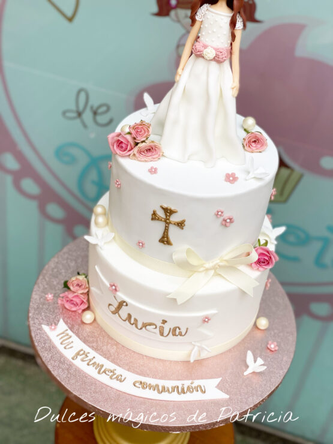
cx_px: 166
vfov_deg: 36.8
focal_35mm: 52
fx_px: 667
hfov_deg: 28.0
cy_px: 222
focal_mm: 6
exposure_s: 1/1115
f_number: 2
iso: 20
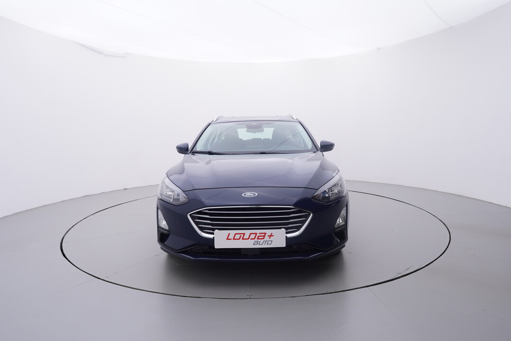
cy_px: 170
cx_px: 256
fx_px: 320
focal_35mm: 22
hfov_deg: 77.3
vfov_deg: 56.2
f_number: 5
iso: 200
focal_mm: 15
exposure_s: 1/80
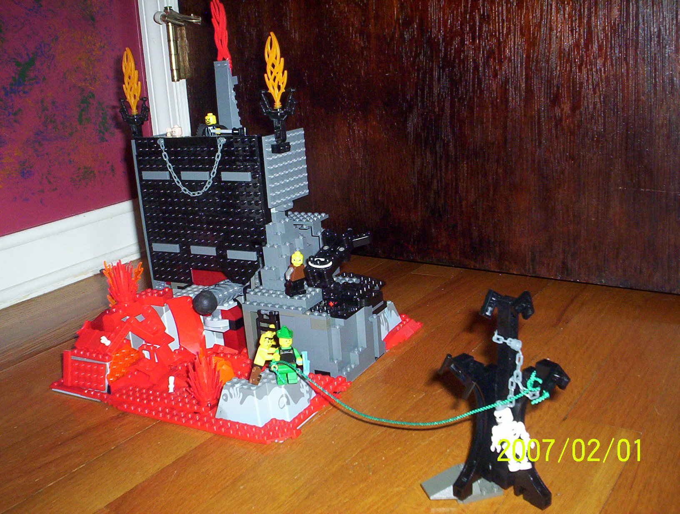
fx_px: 748
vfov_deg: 37.9
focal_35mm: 38
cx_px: 340
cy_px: 257
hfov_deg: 48.9
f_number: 4.5
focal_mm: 4.99
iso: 140
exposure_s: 1/60
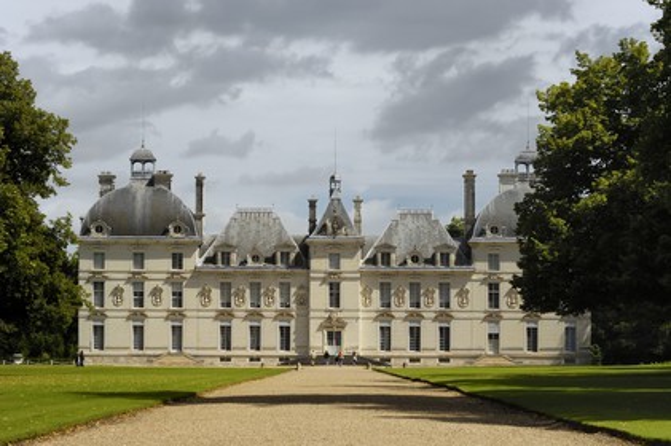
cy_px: 223
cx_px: 336
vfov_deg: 10.6
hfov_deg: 15.9
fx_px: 2402
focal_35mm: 129
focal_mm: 86
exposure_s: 1/160
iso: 100
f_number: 9.5
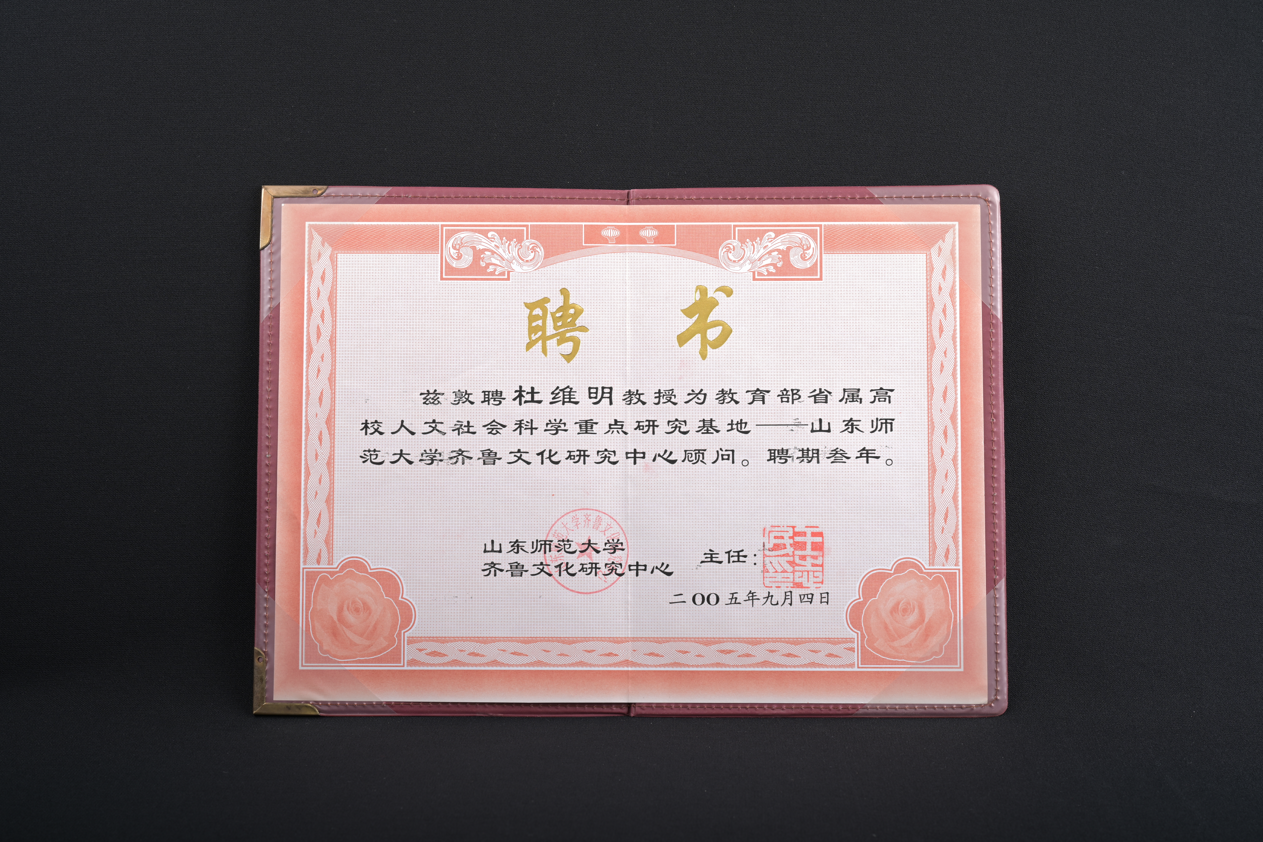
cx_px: 632
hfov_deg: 32.9
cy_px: 421
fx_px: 2140
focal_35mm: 61
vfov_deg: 22.3
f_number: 10
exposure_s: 1/200
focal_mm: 61
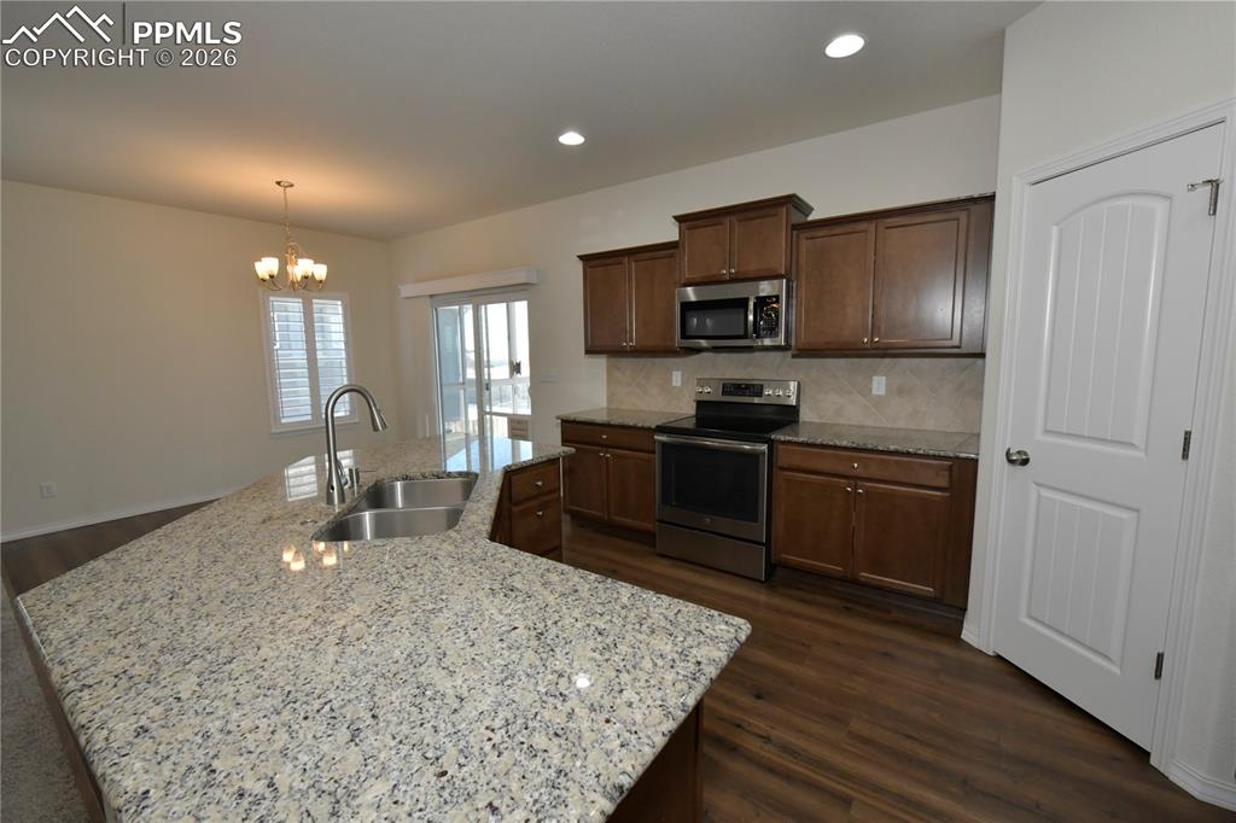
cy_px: 412
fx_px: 515
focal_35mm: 15
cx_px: 618
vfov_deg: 77.3
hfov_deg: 100.4
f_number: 11
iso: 2000
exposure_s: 1/160
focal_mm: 15
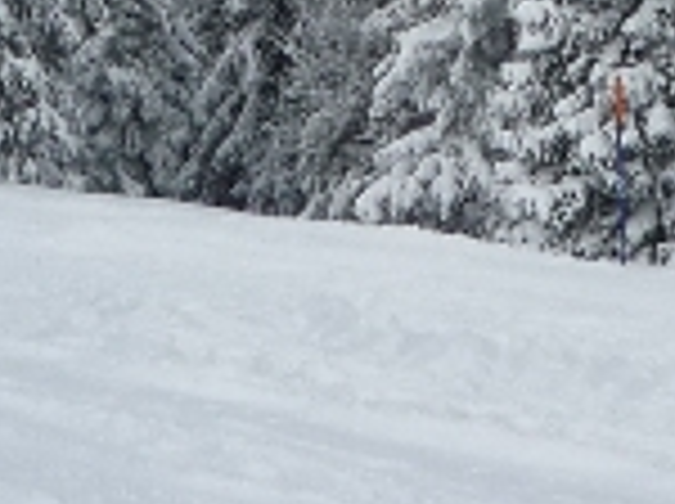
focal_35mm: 171
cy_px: -567
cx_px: 418
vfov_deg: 8.2
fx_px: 3329
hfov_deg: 11.6
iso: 100
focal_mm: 5.2
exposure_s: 1/800
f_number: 6.3
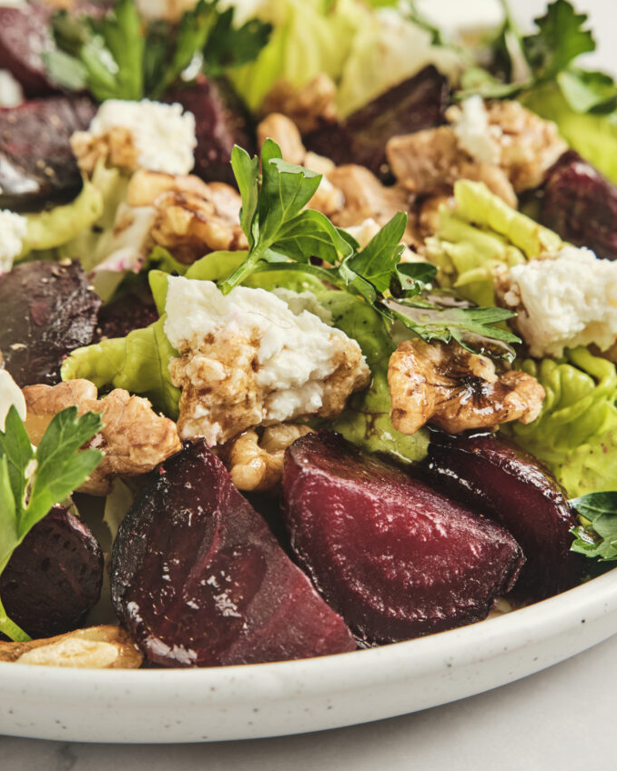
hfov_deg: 13.0
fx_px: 2717
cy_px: 375
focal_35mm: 119
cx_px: 310
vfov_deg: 16.2
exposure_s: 1/250
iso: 160
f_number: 8
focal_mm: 70
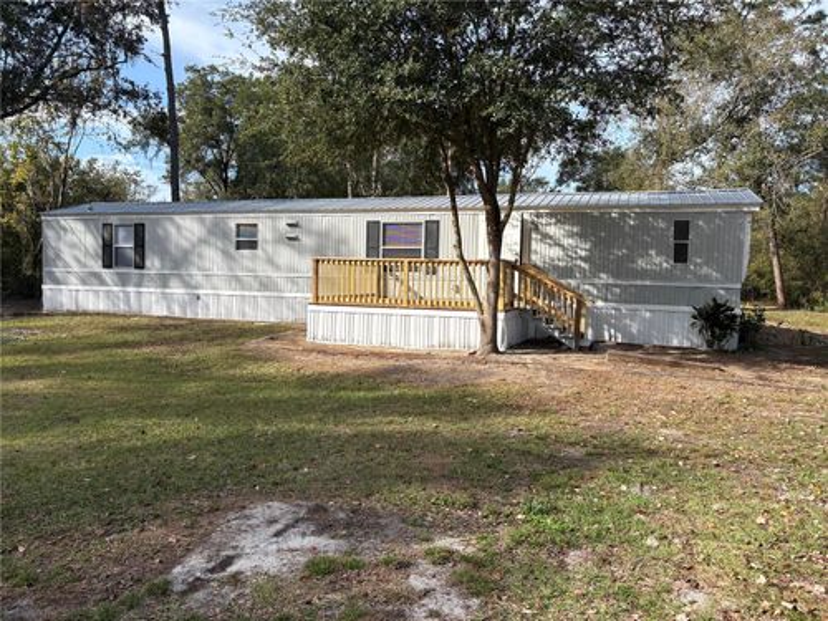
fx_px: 622
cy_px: 310
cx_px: 414
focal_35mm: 26
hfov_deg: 67.3
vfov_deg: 53.1
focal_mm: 5.96
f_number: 1.6
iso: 50
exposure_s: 1/1901
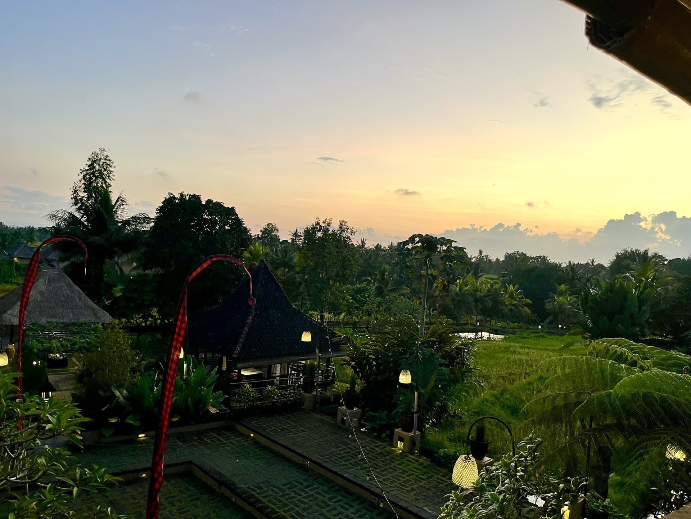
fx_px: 519
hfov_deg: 67.3
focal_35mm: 26
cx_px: 346
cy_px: 260
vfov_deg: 53.1
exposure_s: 1/50
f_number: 1.6
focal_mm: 5.1
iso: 80
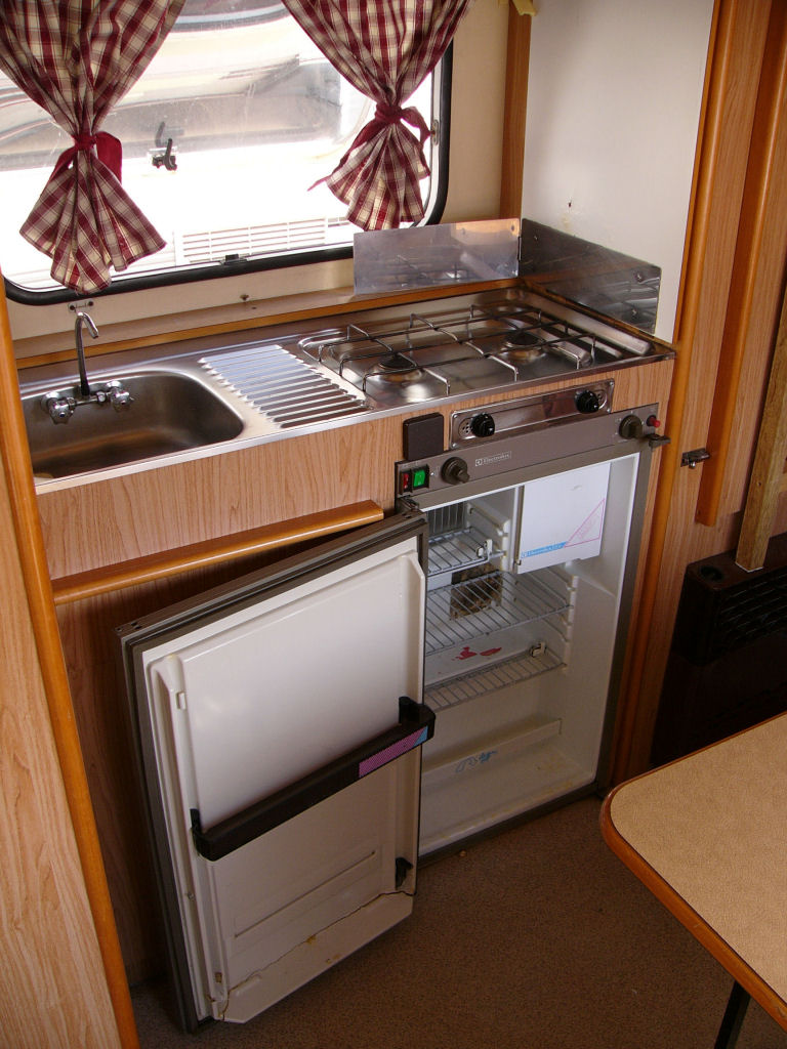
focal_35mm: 36
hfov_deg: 39.7
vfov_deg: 51.4
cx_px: 394
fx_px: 1091
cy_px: 524
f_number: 2.8
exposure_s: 1/60
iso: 75
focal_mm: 6
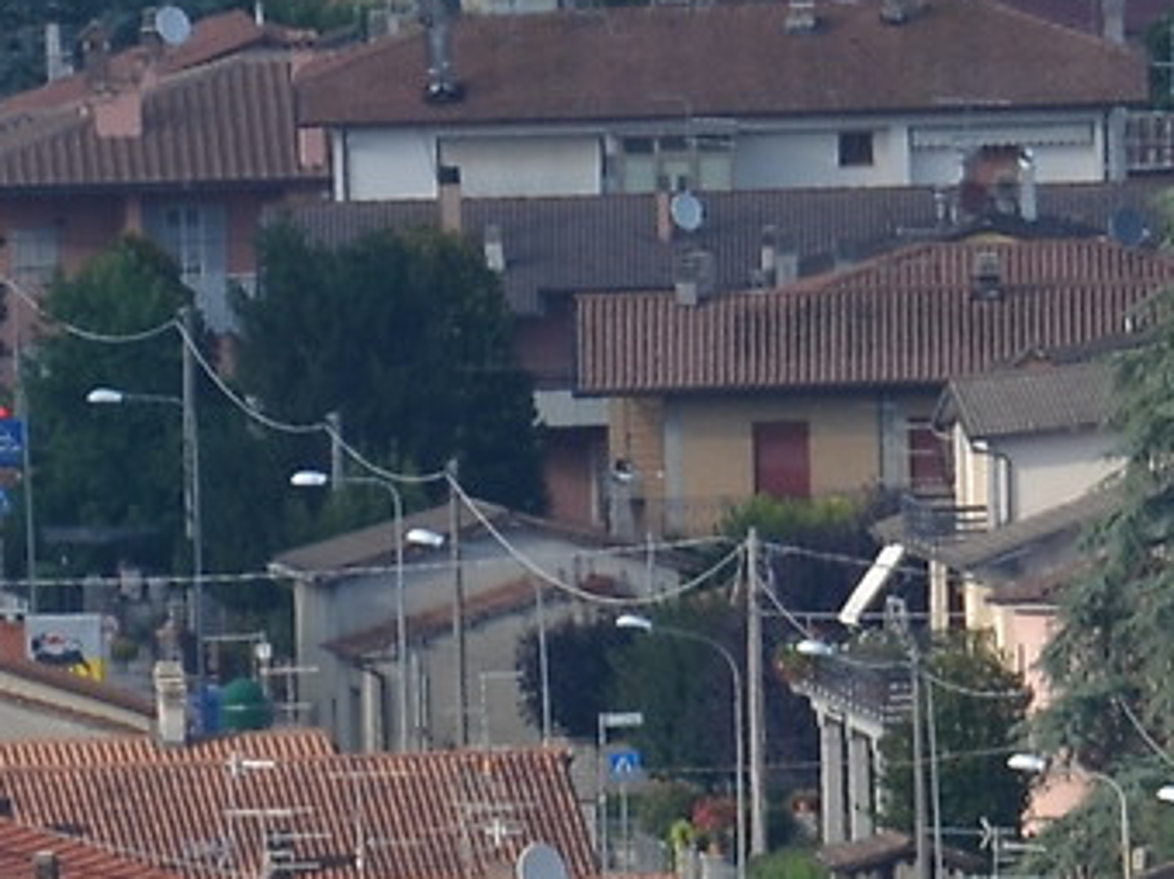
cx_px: 738
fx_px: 103540
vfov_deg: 0.5
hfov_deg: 0.6
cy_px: 957
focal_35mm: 3054
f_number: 8
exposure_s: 1/200
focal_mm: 300
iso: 100
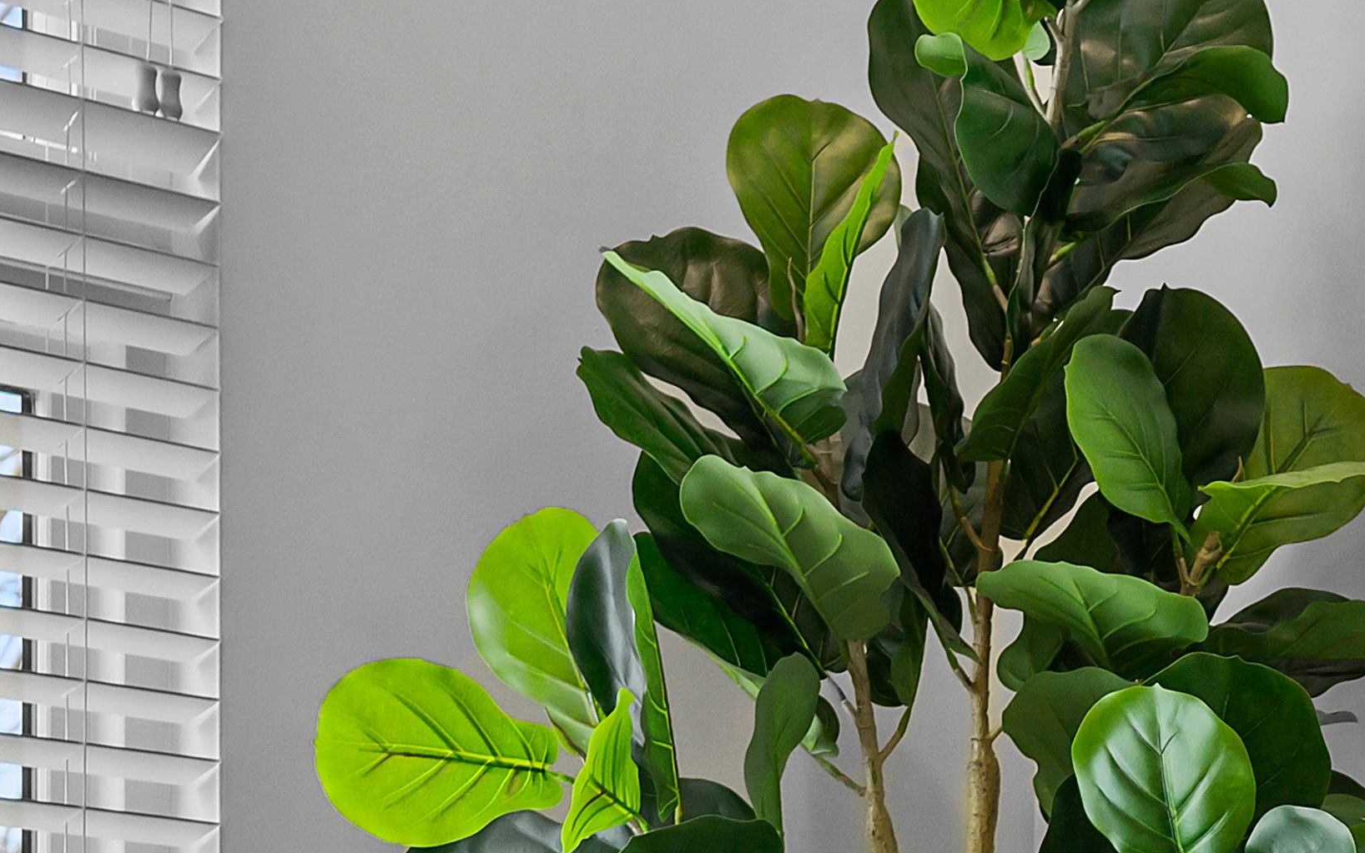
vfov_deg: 10.9
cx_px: 1159
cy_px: 1519
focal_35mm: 113
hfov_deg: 18.2
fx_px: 4204
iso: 400
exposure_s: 1/80
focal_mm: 30
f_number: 4
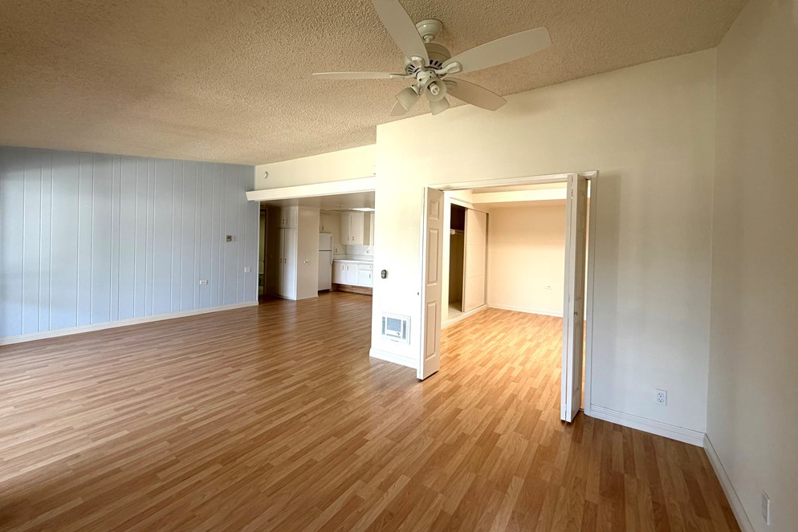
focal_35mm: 15
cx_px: 395
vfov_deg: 77.2
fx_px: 333
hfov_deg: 100.4
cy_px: 244
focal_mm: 2.22
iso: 125
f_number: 2.2
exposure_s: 1/121
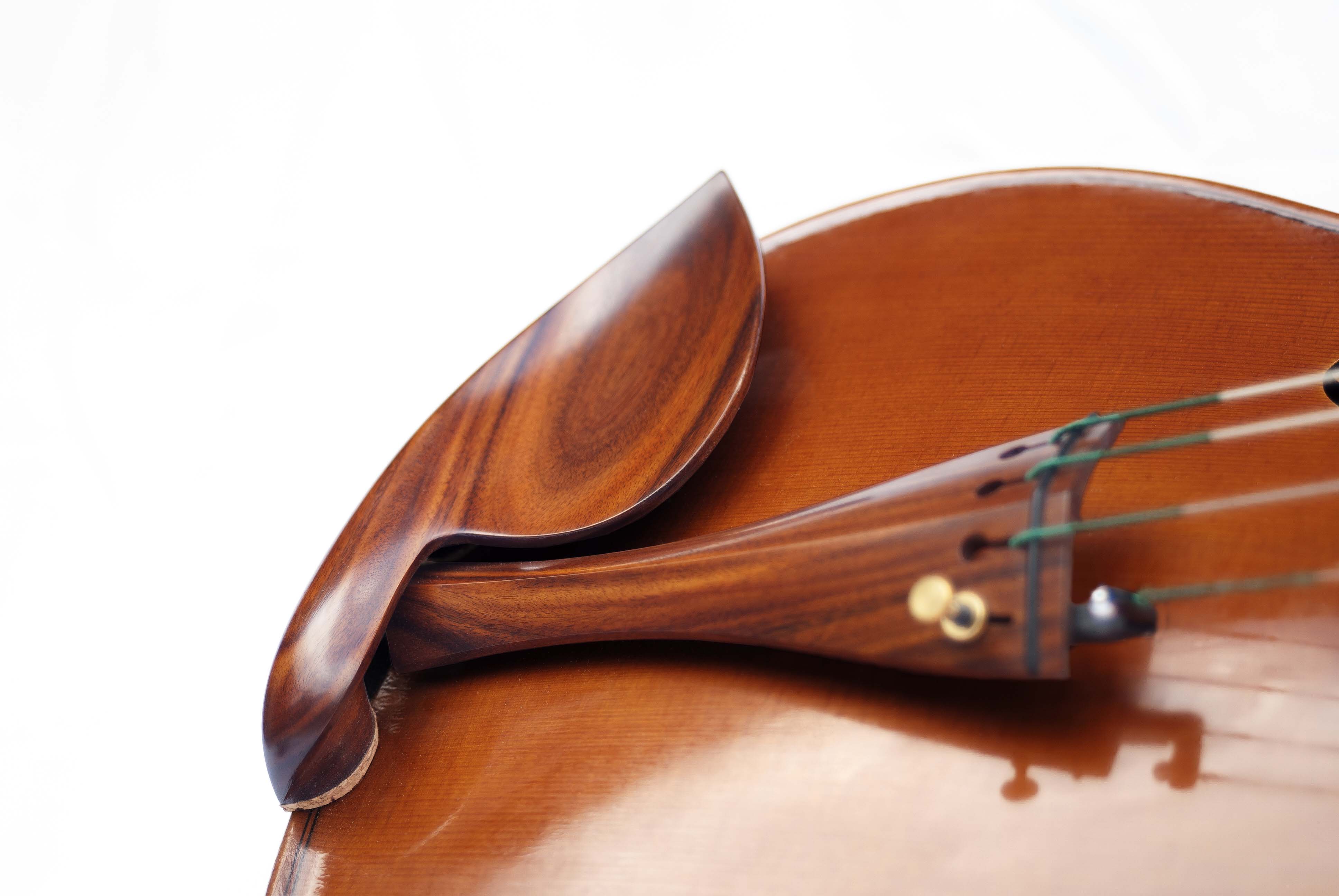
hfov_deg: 19.4
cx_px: 670
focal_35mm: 105
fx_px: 3910
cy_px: 448
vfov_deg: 13.1
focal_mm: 70
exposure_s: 1/100
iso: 100
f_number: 3.3
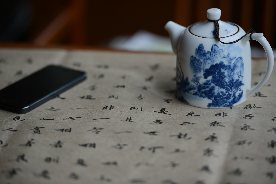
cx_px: 138
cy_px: 92
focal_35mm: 200
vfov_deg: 6.9
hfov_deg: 10.3
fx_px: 1532
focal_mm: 200
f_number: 2.8
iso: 100
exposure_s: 1/125
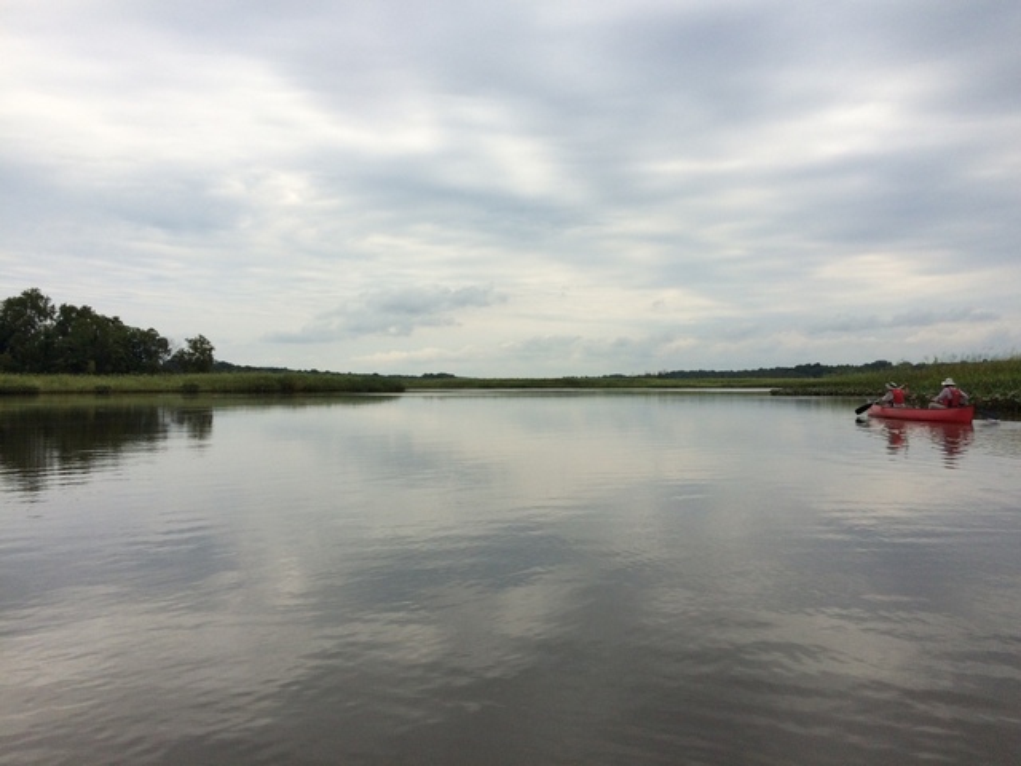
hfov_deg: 61.7
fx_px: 855
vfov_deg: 48.2
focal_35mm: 29
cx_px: 510
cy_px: 383
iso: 32
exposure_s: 1/2740
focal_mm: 4.15
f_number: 2.2
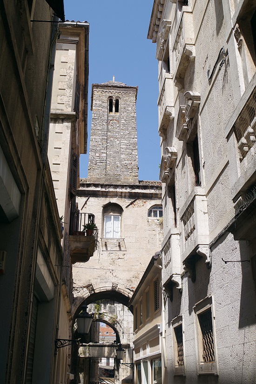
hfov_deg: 34.2
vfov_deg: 49.6
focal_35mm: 39
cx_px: 128
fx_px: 416
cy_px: 192
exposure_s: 1/250
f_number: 7.1
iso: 100
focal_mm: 26
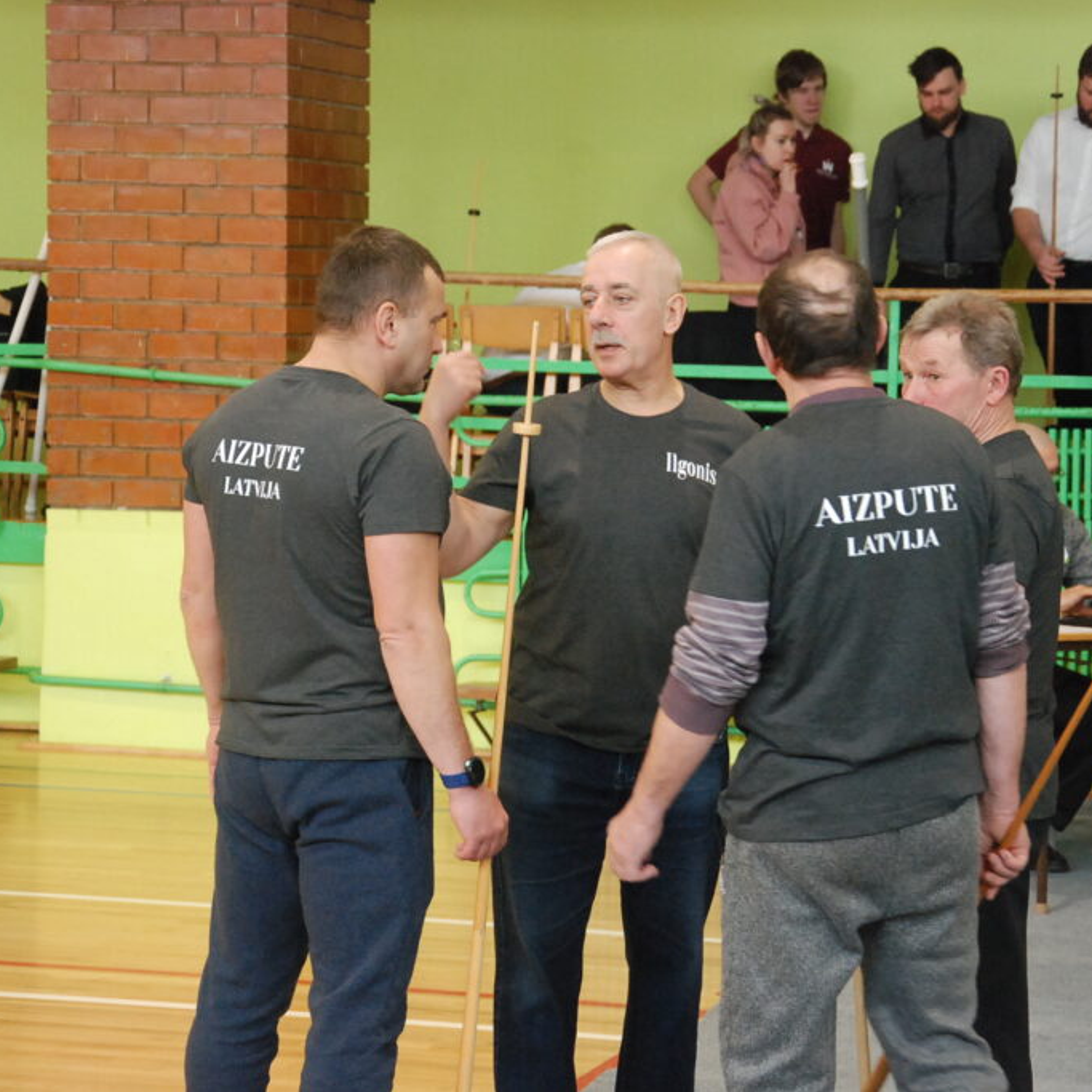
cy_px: 546
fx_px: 3962
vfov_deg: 15.7
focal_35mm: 111
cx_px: 630
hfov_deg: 15.7
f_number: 5.3
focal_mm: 58
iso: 1600
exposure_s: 1/80
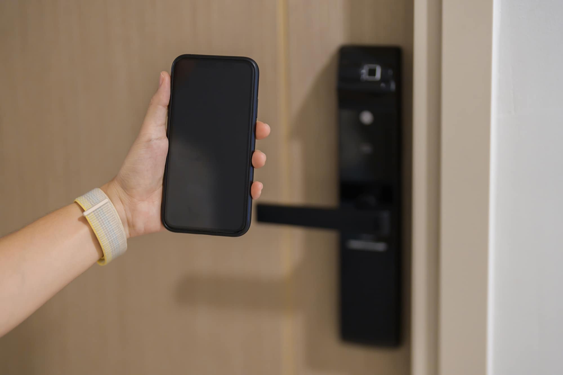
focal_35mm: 50
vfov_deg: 27.0
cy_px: 188
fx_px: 782
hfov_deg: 39.6
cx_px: 282
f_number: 1.2
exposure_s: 1/100
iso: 640
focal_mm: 50
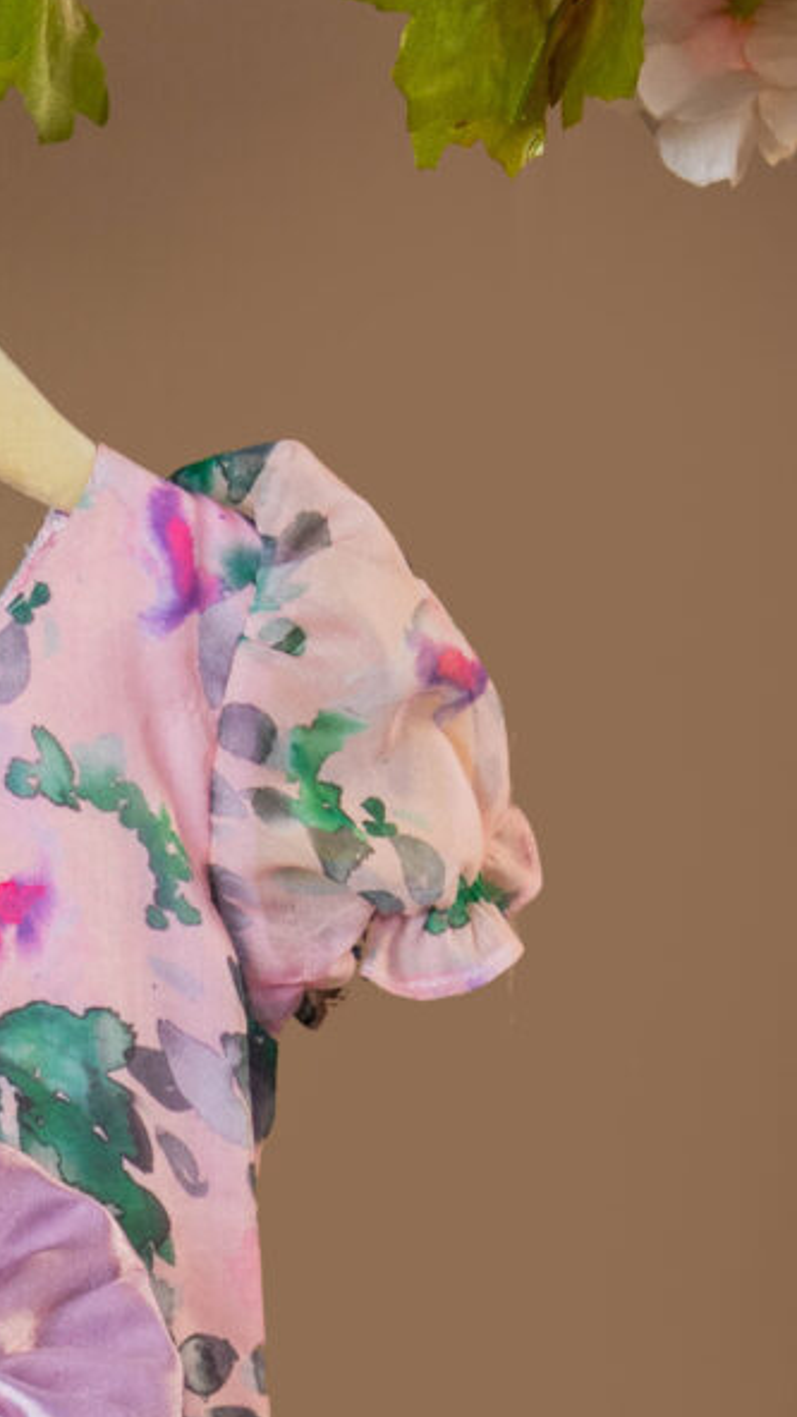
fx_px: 10332
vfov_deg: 7.8
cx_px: -314
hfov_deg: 4.4
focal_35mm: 275
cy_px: 1556
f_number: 9
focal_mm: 81
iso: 50
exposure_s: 1/200
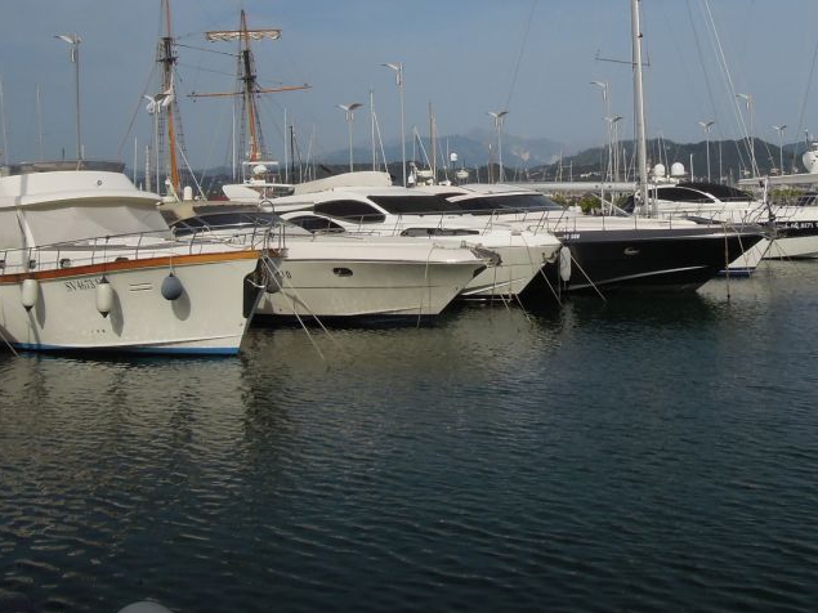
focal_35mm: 50
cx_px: 488
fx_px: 1181
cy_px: 134
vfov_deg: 28.6
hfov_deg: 38.1
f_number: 5.9
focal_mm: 5.5
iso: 160
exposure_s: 1/1250
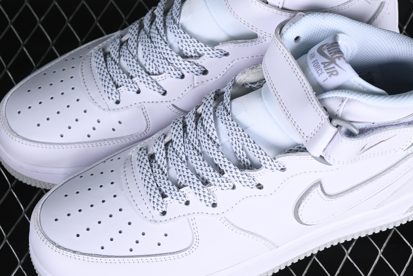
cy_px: 117
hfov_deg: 17.3
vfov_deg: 11.6
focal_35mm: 118
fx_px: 1354
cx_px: 218
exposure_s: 1/100
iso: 160
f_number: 7.1
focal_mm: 50
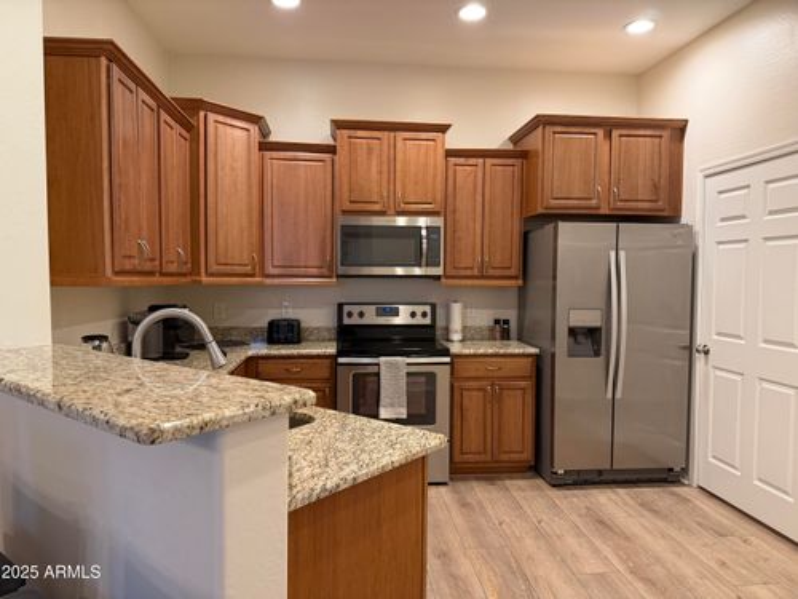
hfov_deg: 71.6
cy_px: 300
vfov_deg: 56.8
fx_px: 553
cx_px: 399
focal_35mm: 24
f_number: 1.78
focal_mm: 6.76
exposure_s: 1/60
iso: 250
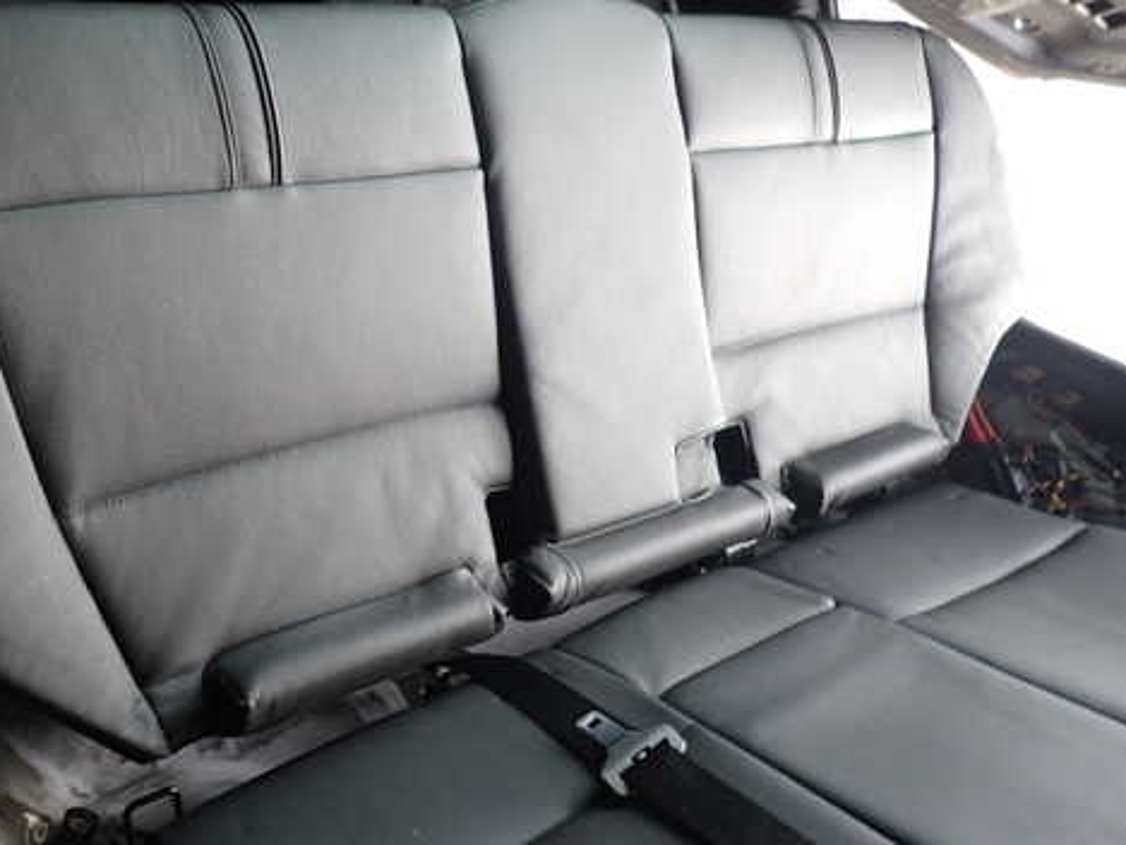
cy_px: 463
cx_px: 423
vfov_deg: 44.1
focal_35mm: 32
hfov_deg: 56.1
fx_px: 1041
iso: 200
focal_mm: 4.5
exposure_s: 1/30
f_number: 2
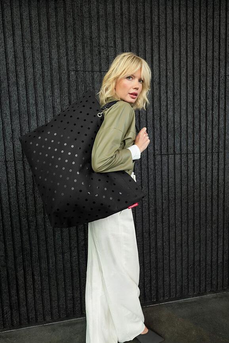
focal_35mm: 19
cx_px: 114
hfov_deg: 64.6
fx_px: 181
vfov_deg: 86.9
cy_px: 172
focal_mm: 19
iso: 1000
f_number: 5.6
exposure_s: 1/160
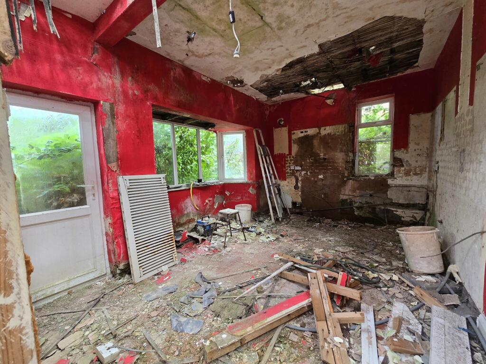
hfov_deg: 106.2
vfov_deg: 89.9
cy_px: 182
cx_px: 243
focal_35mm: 13
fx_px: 183
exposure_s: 1/50
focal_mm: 2.2
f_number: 2.2
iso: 160
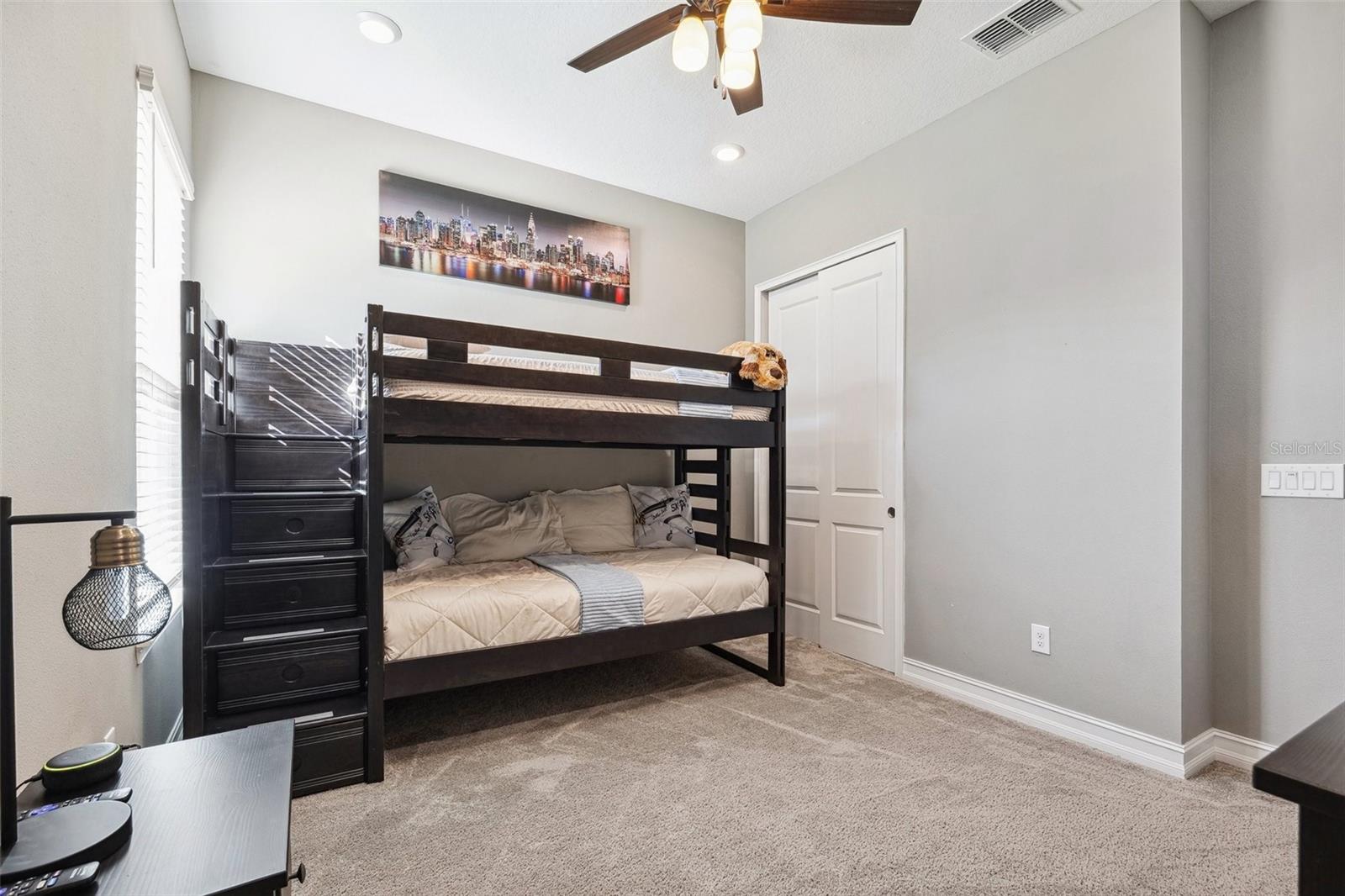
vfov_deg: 77.3
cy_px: 448
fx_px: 560
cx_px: 672
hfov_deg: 100.4
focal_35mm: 15
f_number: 8
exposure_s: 1/15
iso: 400
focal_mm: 15
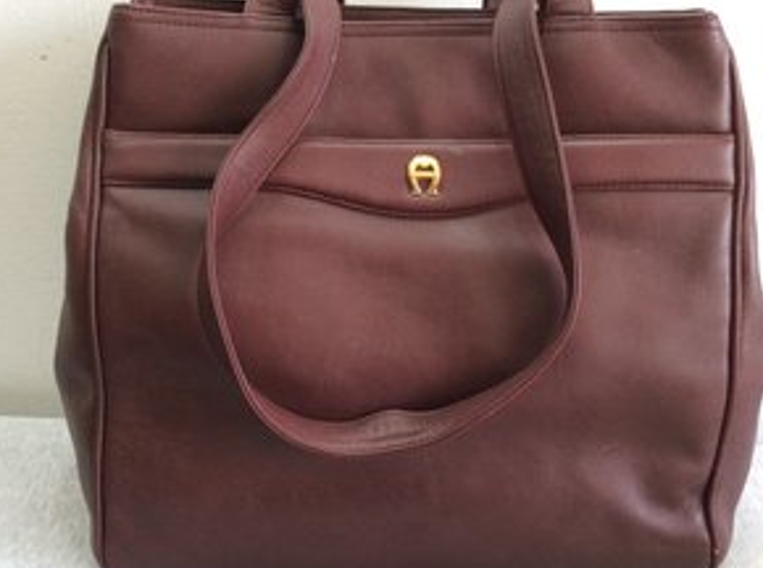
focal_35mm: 38
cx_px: 418
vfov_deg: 37.6
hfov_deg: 49.0
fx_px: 836
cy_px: 275
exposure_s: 1/24
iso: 50
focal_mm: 3.3
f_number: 2.4
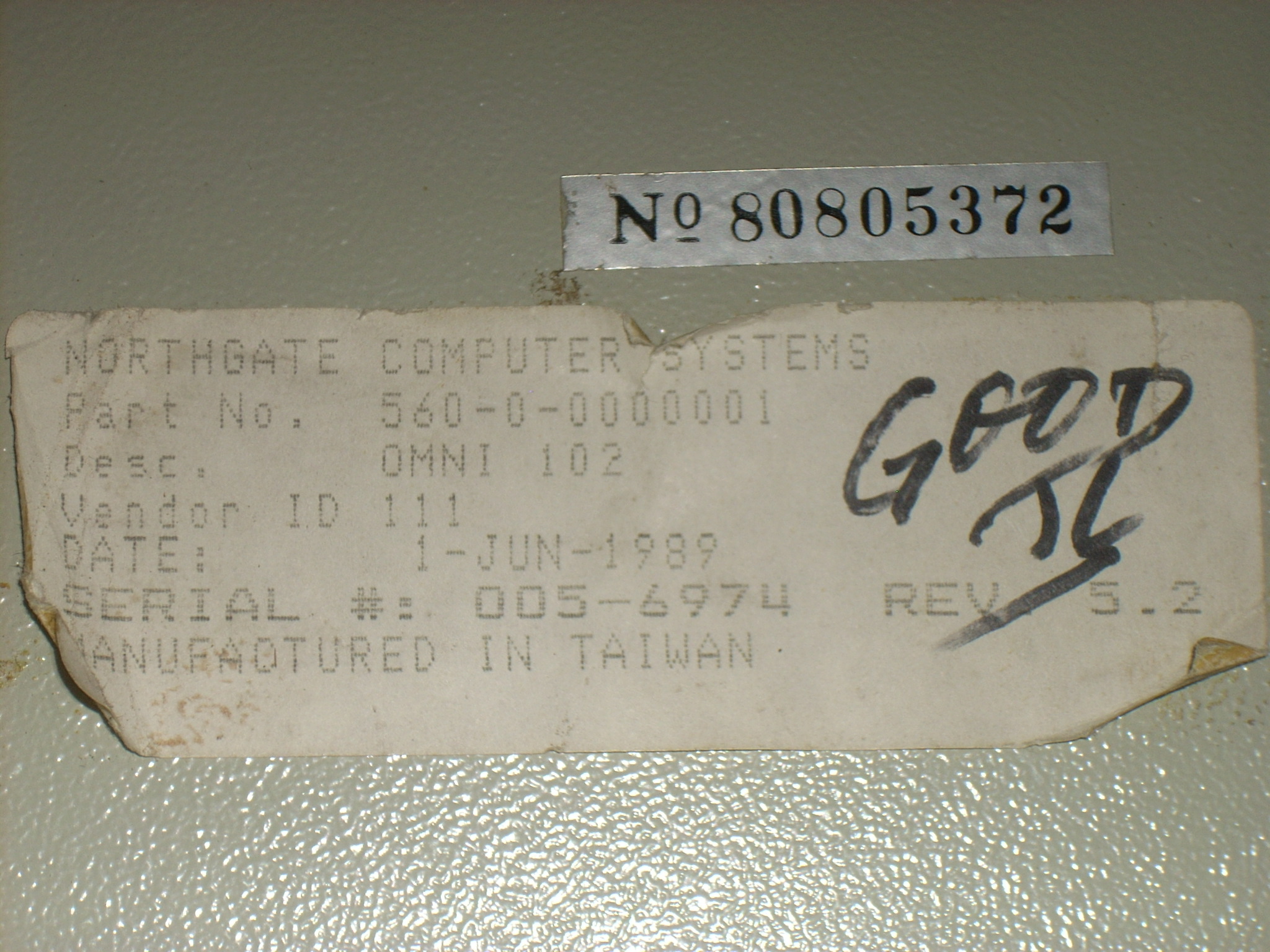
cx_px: 635
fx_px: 4146
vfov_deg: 13.1
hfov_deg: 17.4
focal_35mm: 113
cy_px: 476
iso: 64
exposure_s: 1/60
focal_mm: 18.6
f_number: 5.2
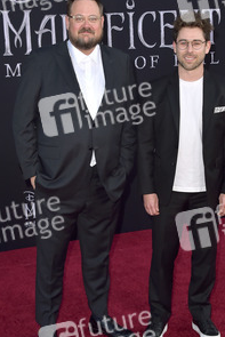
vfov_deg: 30.9
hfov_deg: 20.9
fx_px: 609
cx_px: 131
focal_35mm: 65
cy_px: 167
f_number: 7.1
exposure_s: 1/250
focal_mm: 48
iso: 400
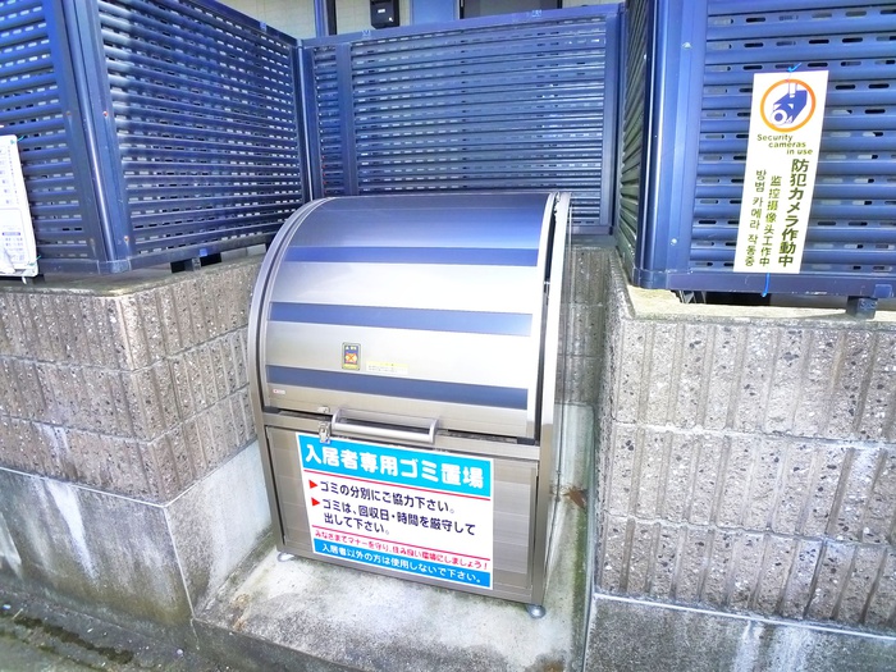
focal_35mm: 24
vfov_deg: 56.8
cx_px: 448
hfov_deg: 71.6
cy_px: 336
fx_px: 621
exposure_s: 1/320
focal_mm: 5.1
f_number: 2.8
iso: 400
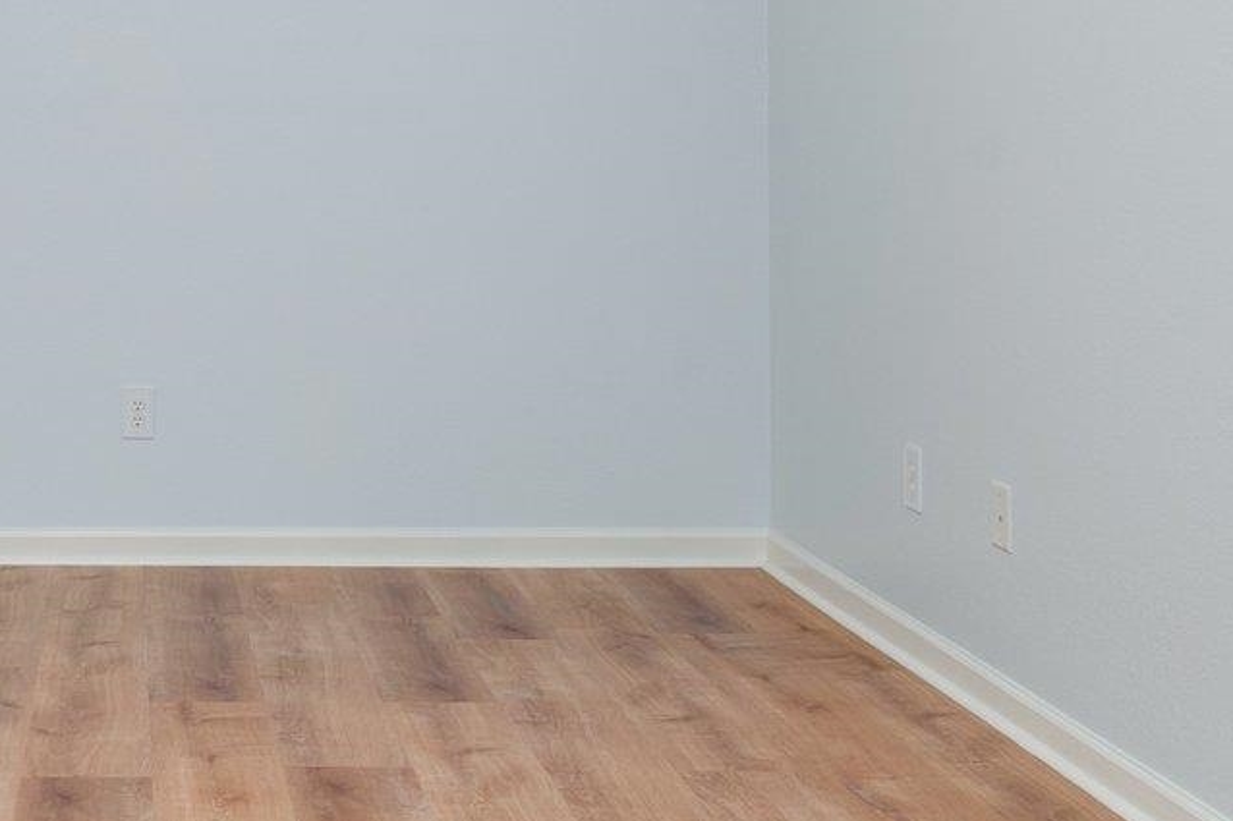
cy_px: 113
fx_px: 2089
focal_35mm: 61
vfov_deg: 21.8
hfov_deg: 31.2
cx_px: 89
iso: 100
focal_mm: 19
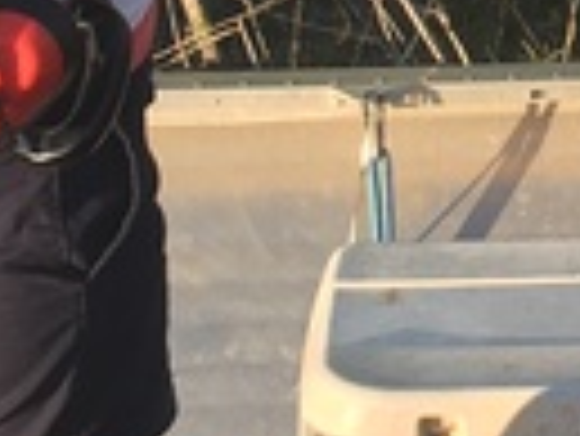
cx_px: 809
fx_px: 3019
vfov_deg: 8.0
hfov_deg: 10.7
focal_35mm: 180
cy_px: -315
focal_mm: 4.15
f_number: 2.2
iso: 25
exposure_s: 1/434
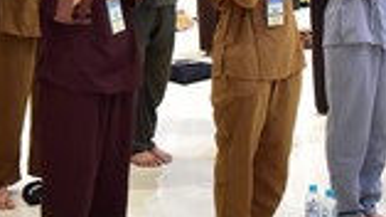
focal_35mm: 104
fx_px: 1064
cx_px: 125
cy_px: -94
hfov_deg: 20.5
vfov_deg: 11.2
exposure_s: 1/125
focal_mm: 24
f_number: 4.5
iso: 3200
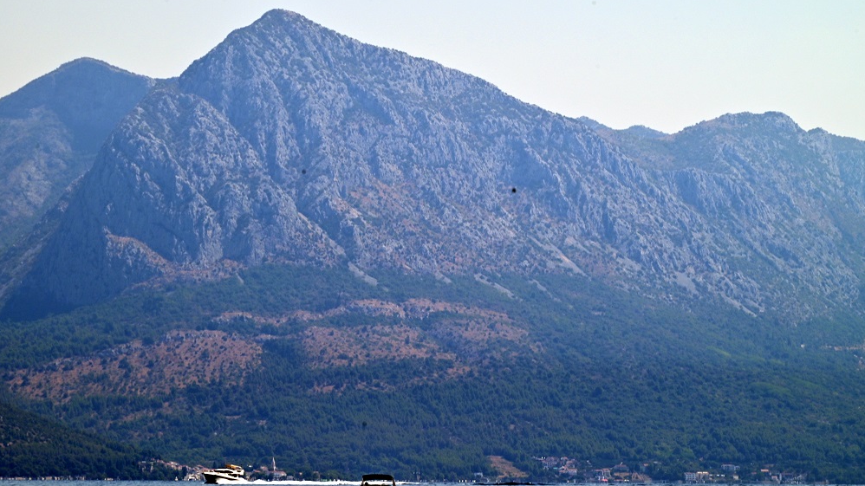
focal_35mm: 315
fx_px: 7224
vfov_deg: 3.9
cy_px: 286
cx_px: 432
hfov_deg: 6.9
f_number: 16
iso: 200
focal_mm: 300
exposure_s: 1/320
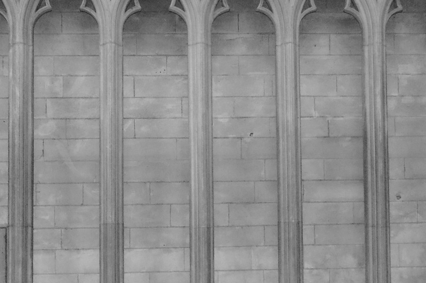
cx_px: 257
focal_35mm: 91
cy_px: 144
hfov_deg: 22.4
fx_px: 1076
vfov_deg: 15.0
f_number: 5.6
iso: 1600
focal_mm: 28
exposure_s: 1/100
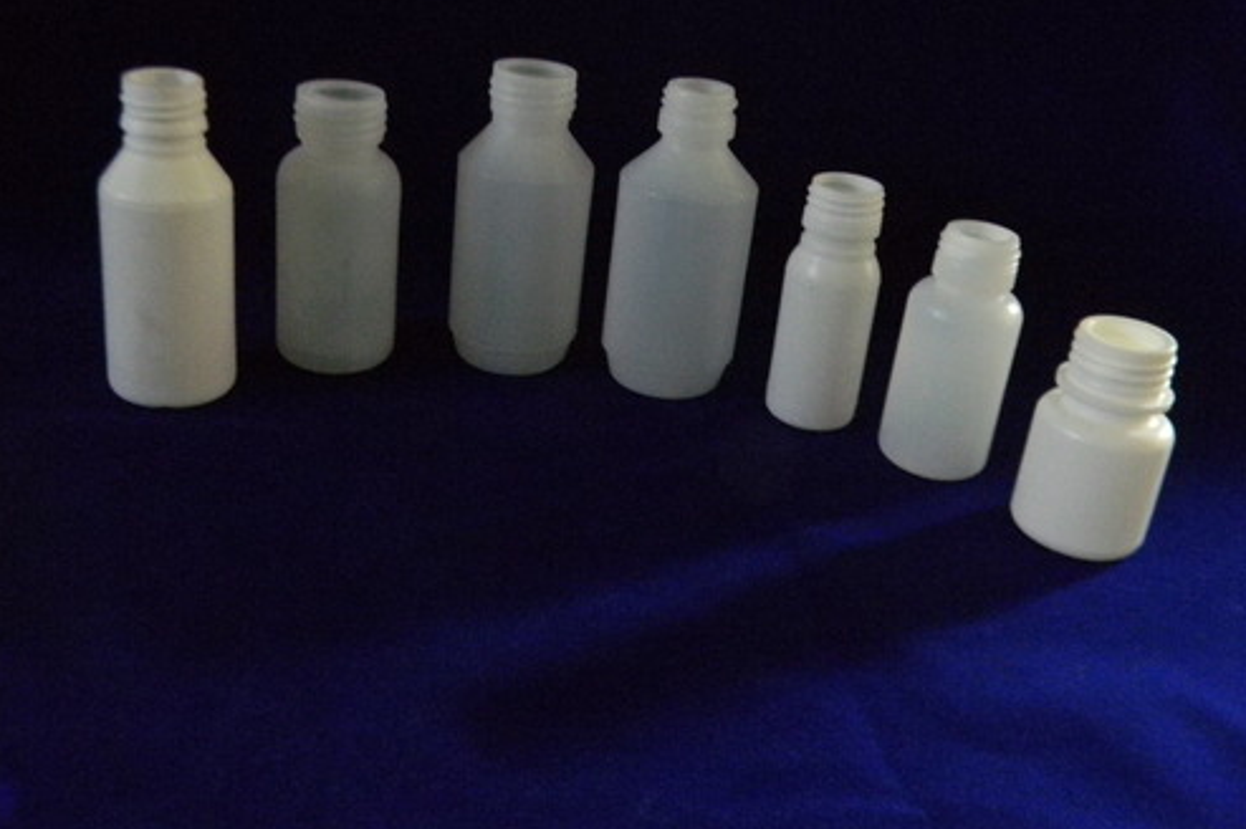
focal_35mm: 38
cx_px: 624
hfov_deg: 50.7
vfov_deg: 35.0
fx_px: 1314
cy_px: 393
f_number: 3.7
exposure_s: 1
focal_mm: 6.4
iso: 800
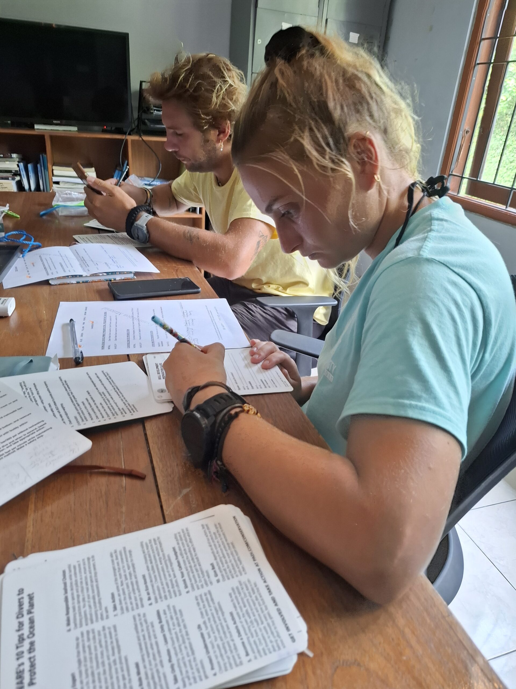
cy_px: 344
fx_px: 457
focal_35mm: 23
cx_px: 258
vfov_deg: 73.9
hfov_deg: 58.9
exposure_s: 1/50
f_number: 1.8
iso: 200
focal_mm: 5.54
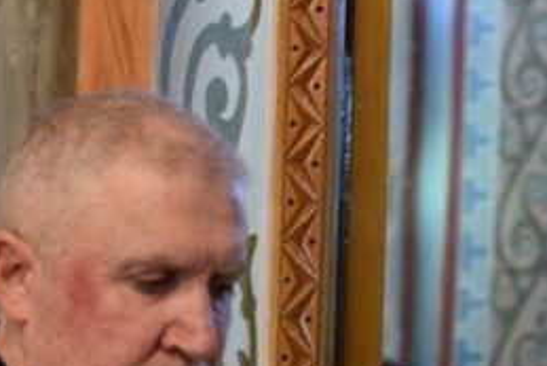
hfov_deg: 9.5
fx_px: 3299
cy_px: 468
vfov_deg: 6.3
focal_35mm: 217
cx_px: 427
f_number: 3.2
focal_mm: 50
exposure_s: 1/60
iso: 800
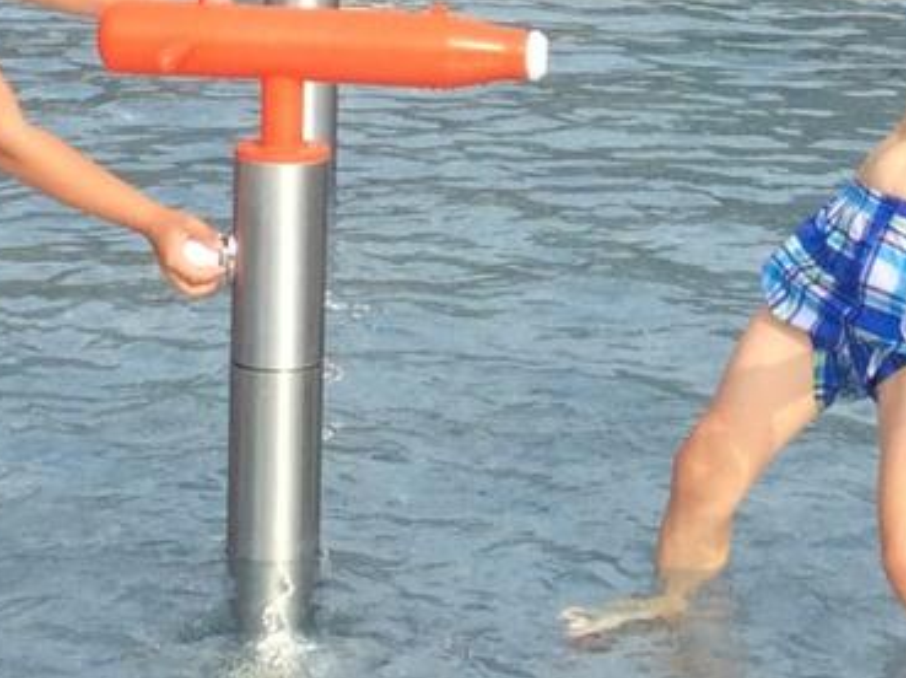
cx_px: 506
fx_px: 3033
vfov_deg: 12.6
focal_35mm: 116
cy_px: -41
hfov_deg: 17.0
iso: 32
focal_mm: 3.3
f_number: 2.4
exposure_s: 1/894
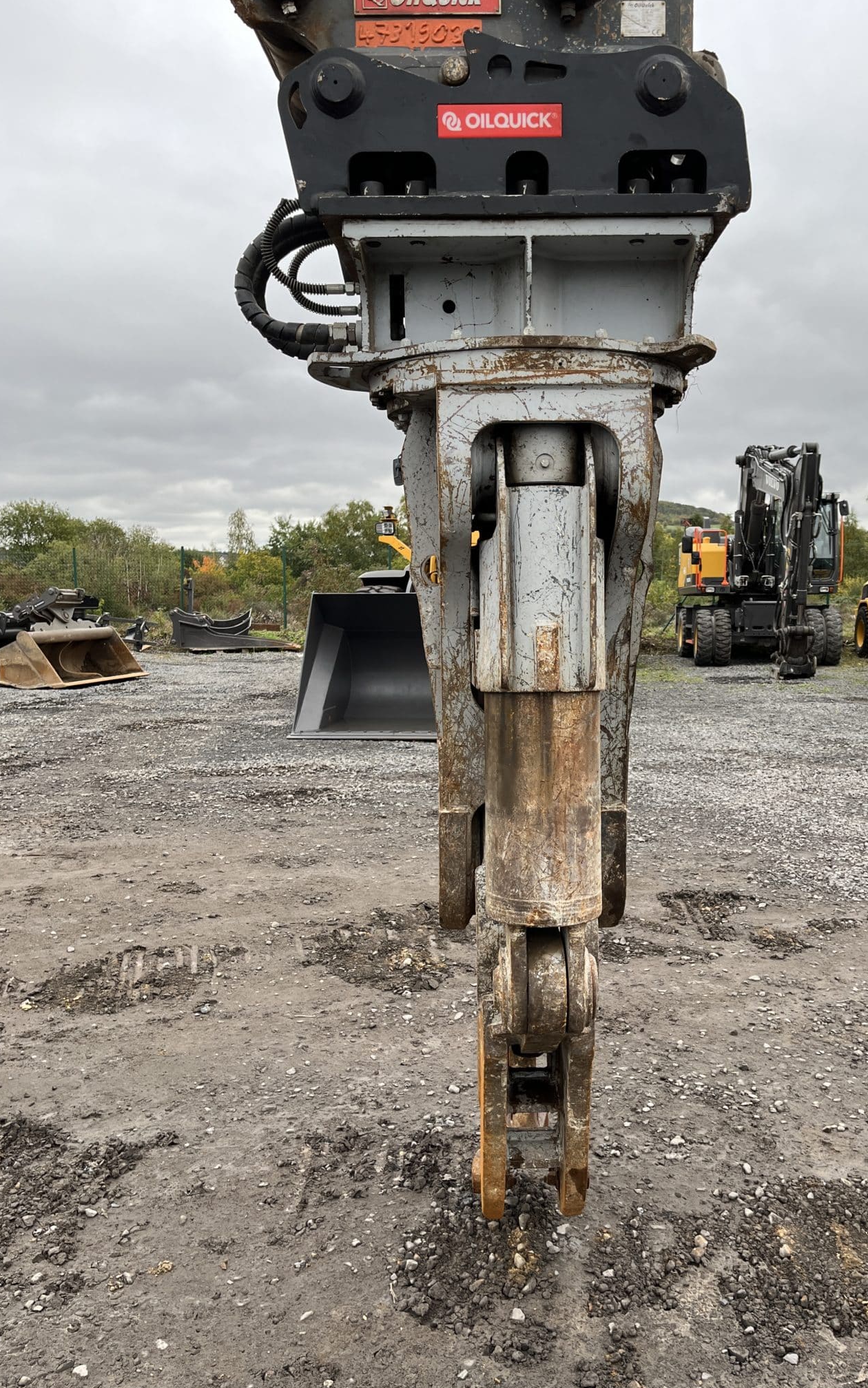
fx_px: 1060
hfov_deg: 44.4
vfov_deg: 66.5
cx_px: 504
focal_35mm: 28
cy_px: 692
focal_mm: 5.1
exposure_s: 1/457
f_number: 1.6
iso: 50
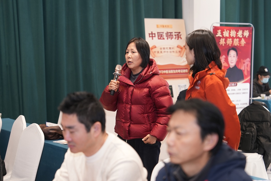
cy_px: 90
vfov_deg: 19.5
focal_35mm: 70
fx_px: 527
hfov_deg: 28.8
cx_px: 136
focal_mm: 70
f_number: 2.8
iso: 500
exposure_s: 1/125
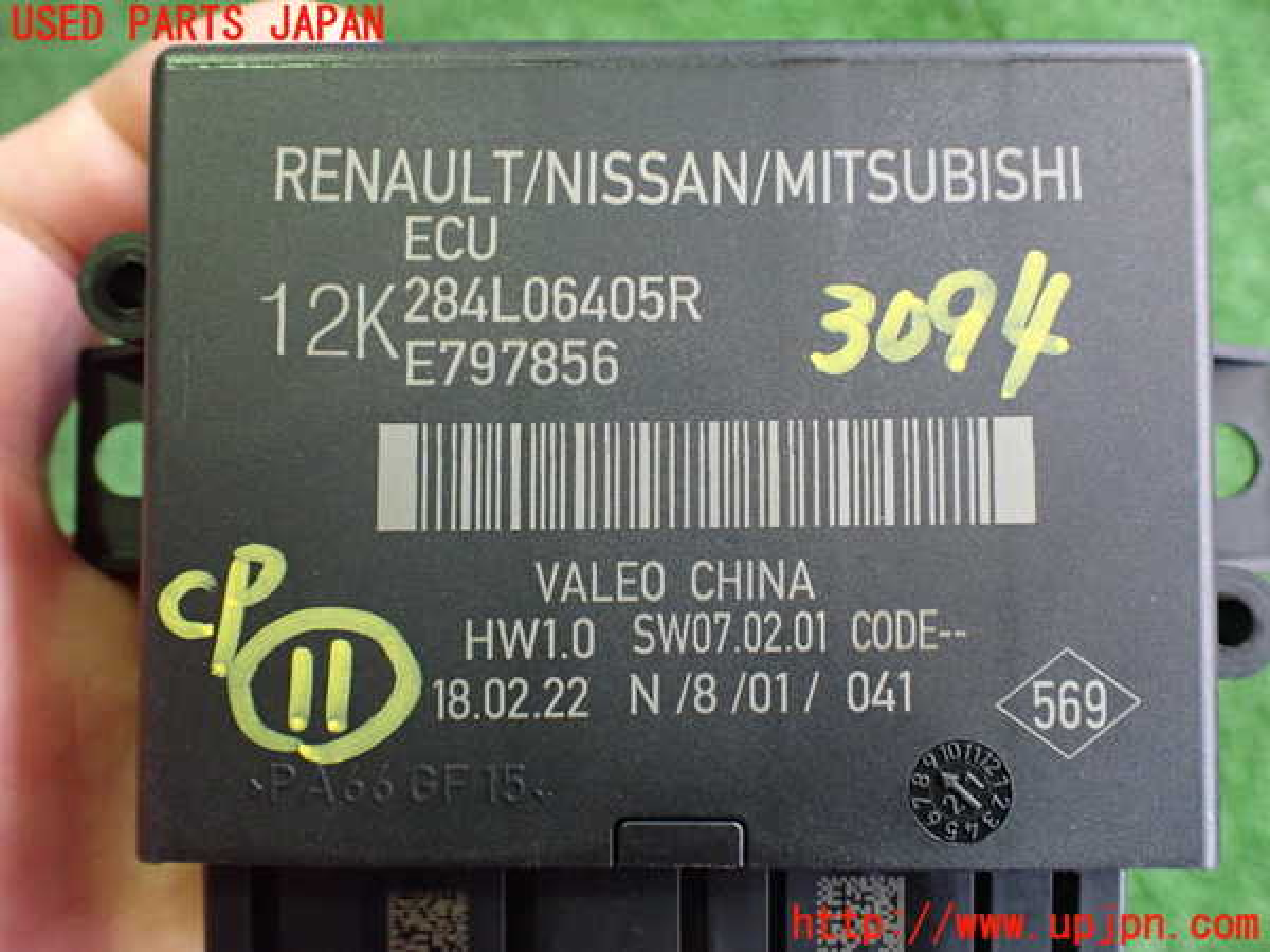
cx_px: 635
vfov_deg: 46.8
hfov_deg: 60.0
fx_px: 1101
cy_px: 476
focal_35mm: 30
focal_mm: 5.4
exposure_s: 1/80
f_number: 2.3
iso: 800
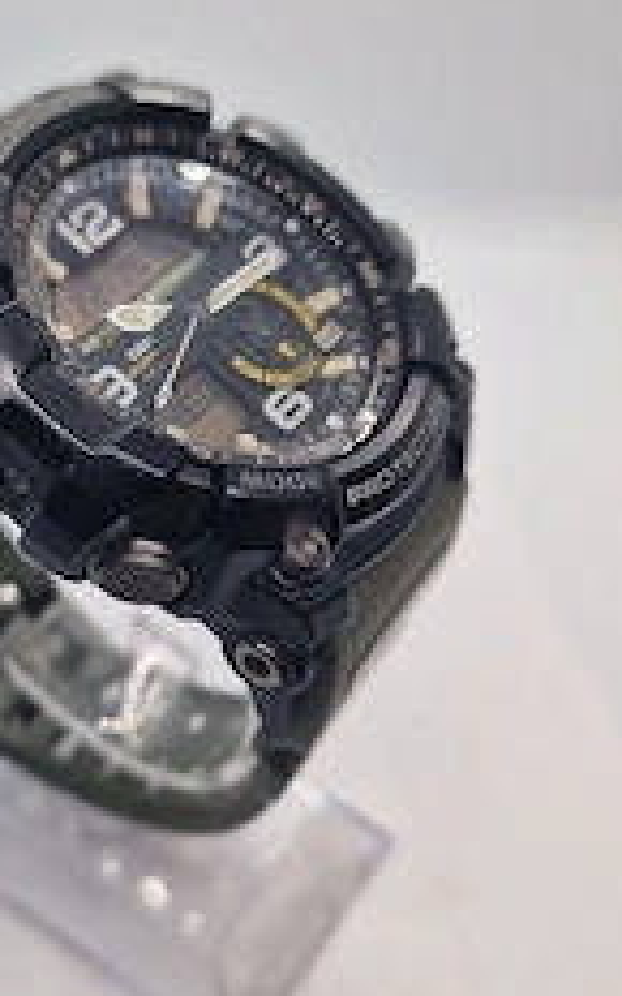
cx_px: 129
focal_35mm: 42
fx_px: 1139
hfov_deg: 29.9
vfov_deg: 47.2
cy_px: 498
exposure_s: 1/182
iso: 50
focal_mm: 6.4
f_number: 1.8
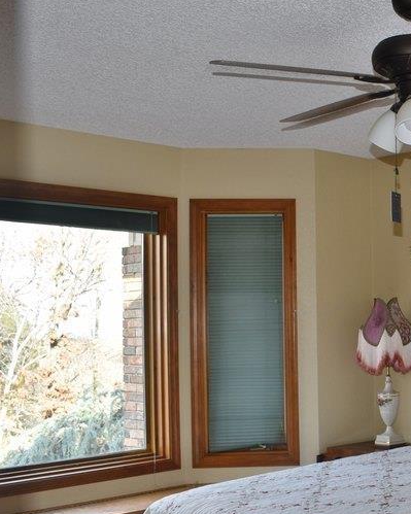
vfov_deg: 35.9
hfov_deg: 25.4
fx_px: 791
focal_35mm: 52
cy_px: 299
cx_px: 525
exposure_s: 1/25
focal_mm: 18
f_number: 5.6
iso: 100
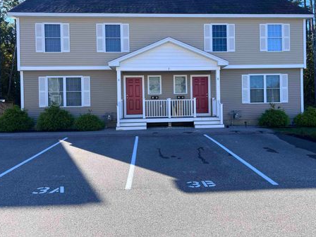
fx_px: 265
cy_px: 105
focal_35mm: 29
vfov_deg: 48.1
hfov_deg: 61.6
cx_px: 168
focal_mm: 5.7
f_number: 1.5
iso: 50
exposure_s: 1/1361
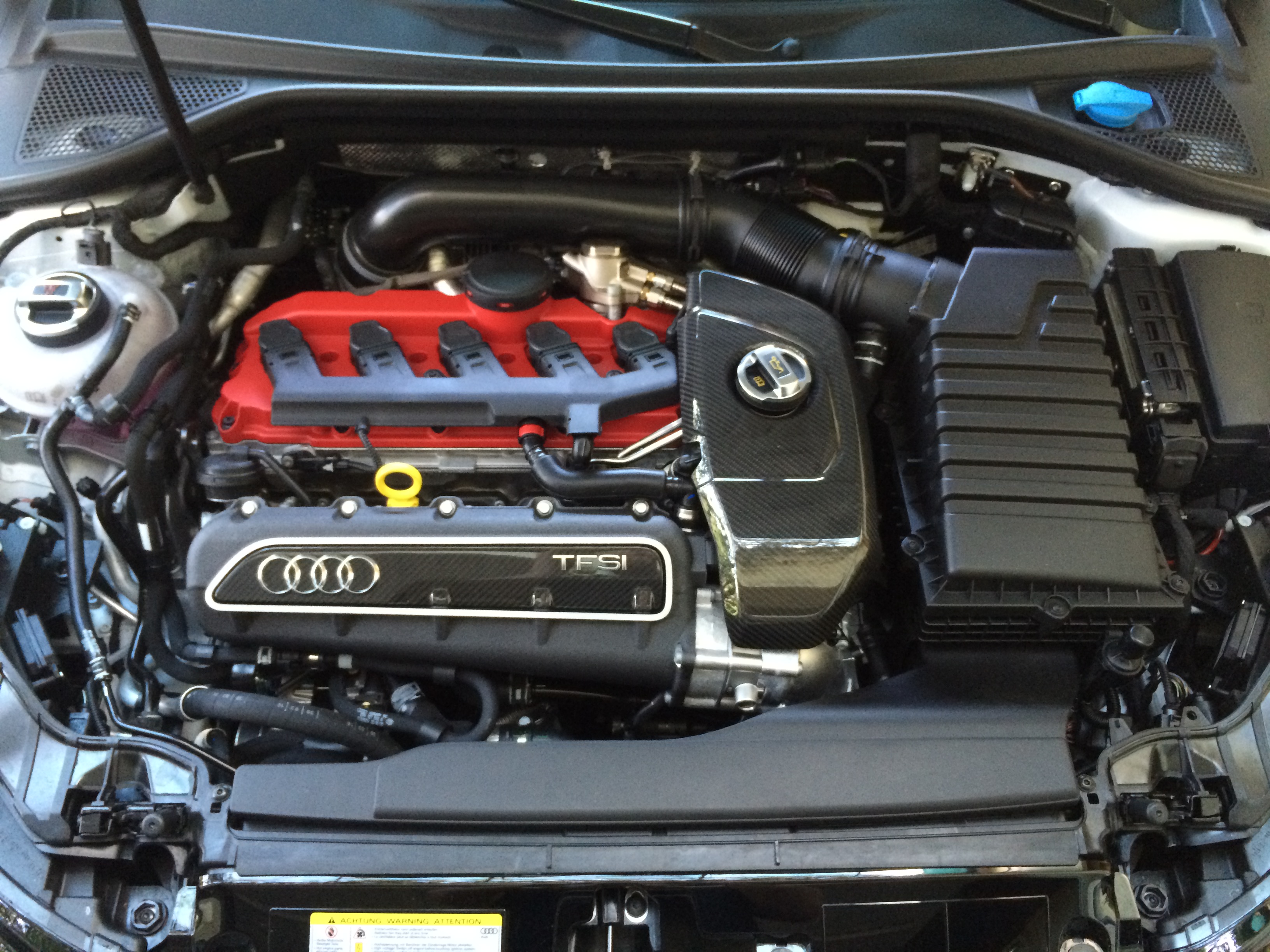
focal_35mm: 29
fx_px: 1064
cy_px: 476
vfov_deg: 48.2
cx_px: 635
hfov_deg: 61.7
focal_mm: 4.15
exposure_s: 1/17
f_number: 2.2
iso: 250
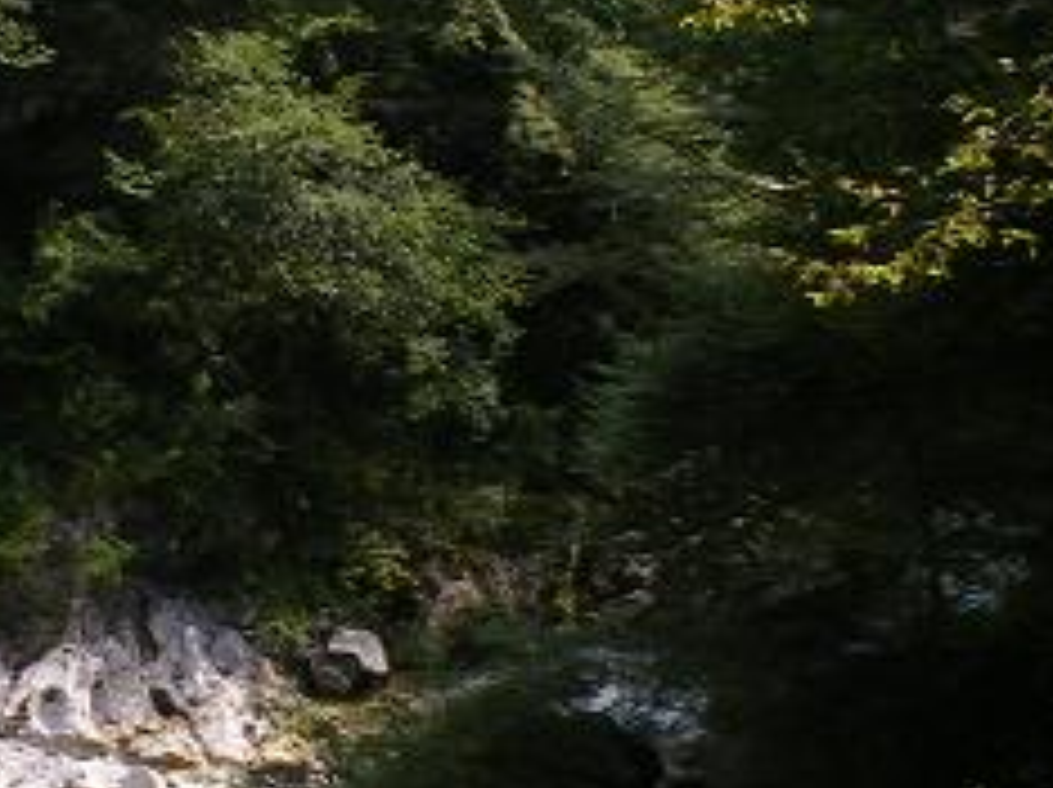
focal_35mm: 104
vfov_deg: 13.9
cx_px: -50
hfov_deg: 18.3
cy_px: 878
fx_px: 3160
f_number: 4.6
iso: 64
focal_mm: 6.3
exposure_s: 1/125
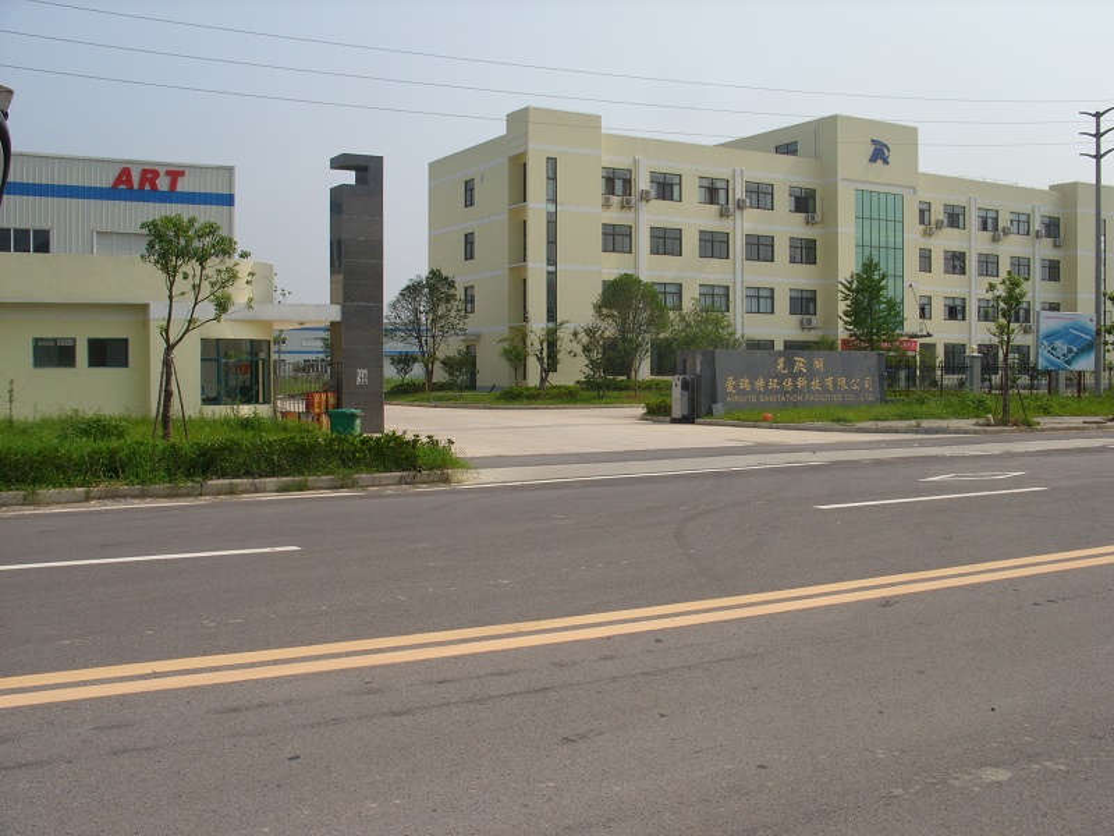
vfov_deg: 37.7
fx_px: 1223
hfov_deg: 49.0
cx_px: 557
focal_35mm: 38
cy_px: 418
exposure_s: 1/369
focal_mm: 7.8
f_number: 7.4
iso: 50
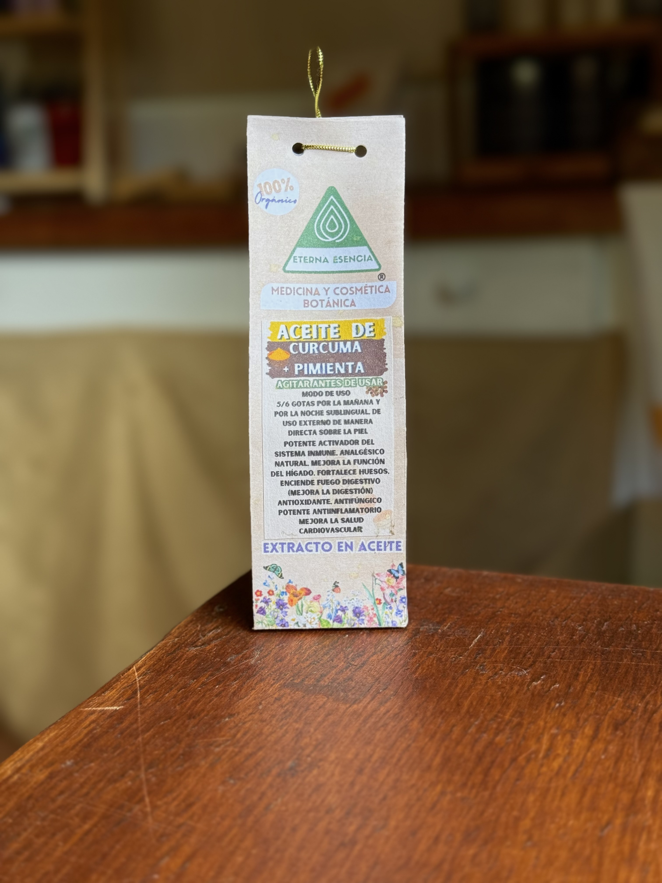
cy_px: 442
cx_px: 331
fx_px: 1224
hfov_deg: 30.3
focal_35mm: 48
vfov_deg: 39.7
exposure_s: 1/72
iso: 100
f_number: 1.78
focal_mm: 6.76
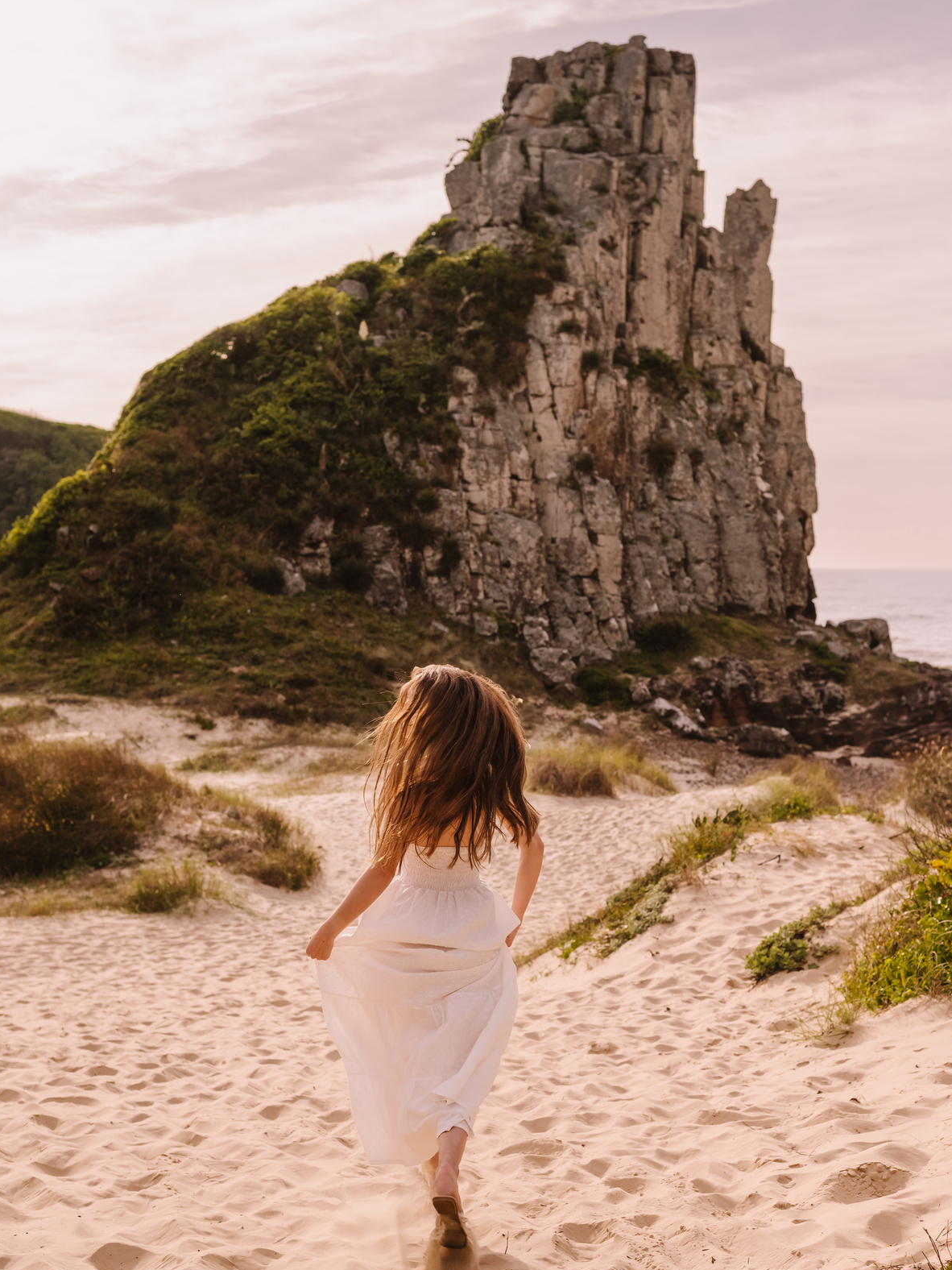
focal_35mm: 55
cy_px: 641
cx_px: 480
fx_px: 2017
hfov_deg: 26.6
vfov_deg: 34.9
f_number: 5
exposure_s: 1/2500
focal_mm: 50
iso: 500
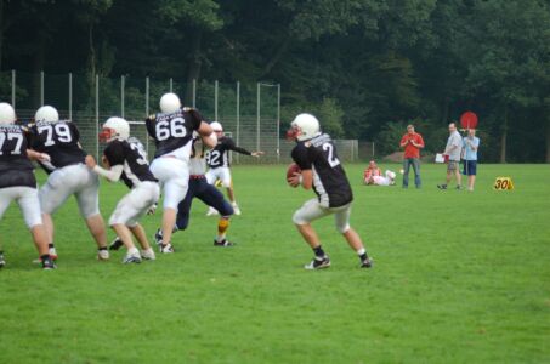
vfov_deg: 9.6
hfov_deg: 14.4
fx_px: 2172
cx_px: 275
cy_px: 182
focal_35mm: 142
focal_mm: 95
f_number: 4.2
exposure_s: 1/640
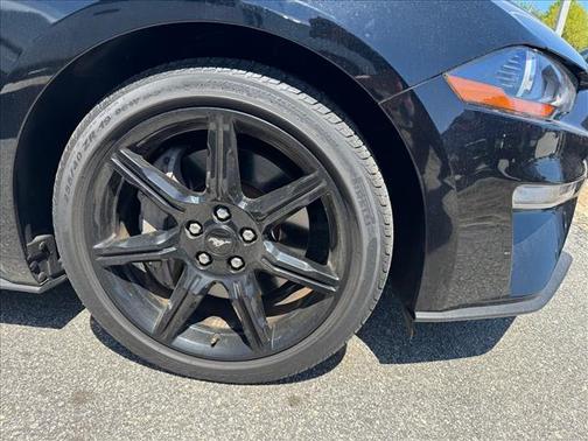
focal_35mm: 24
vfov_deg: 56.8
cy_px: 220
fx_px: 408
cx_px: 294
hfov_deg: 71.6
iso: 80
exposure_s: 1/1193
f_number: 1.78
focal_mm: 6.76
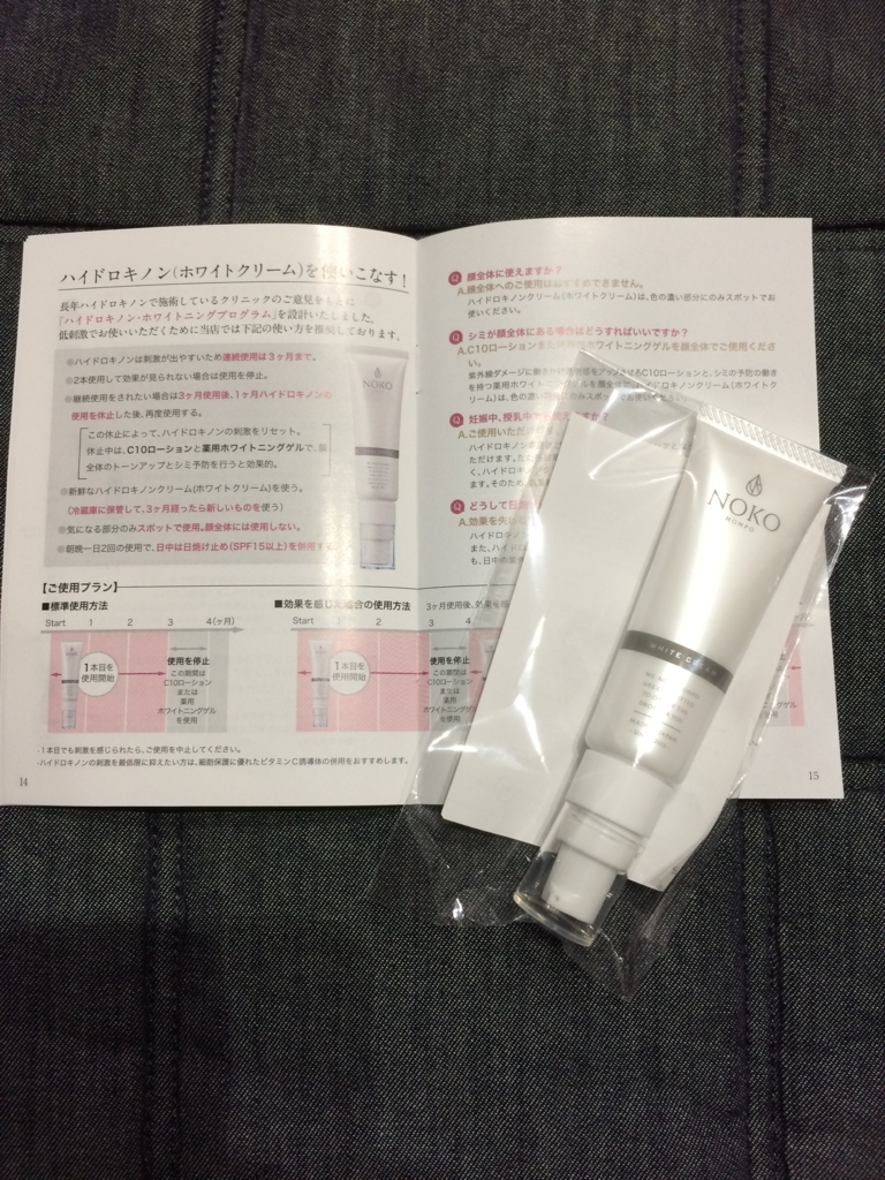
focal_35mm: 29
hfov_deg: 48.2
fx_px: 989
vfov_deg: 61.7
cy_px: 590
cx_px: 442
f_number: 2.2
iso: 125
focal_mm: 4.15
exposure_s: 1/30
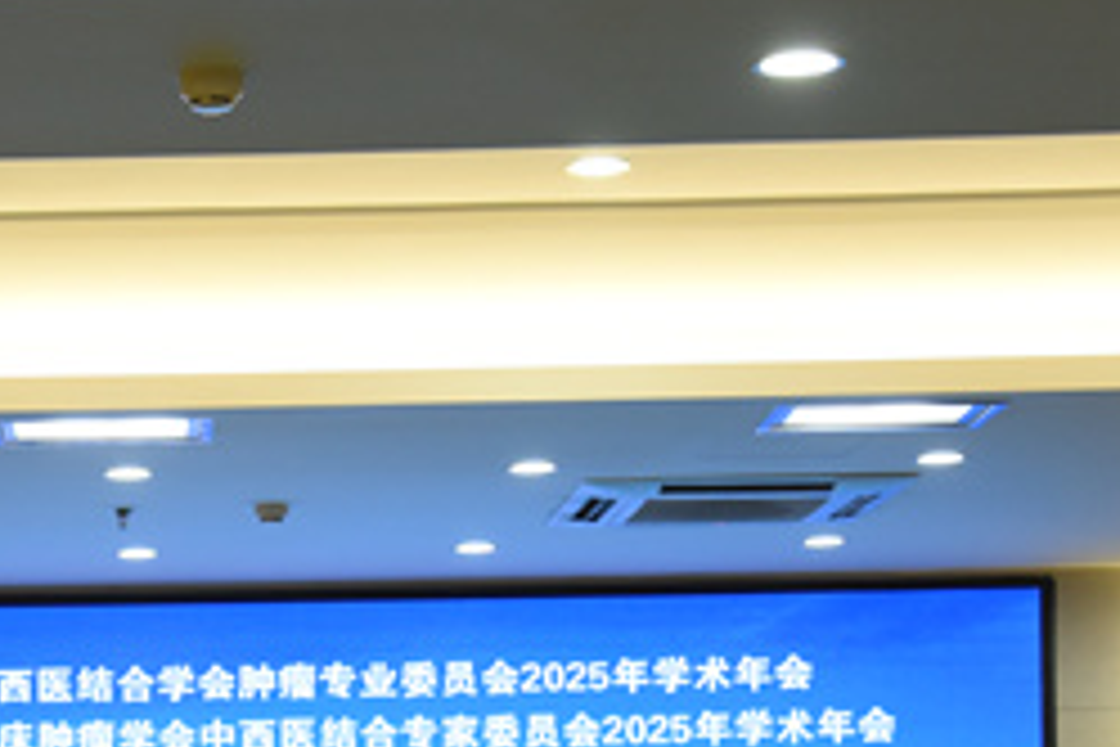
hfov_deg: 16.6
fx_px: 3795
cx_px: 126
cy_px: 1008
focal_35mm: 122
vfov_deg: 10.9
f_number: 4.2
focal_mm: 38
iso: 1600
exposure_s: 1/250
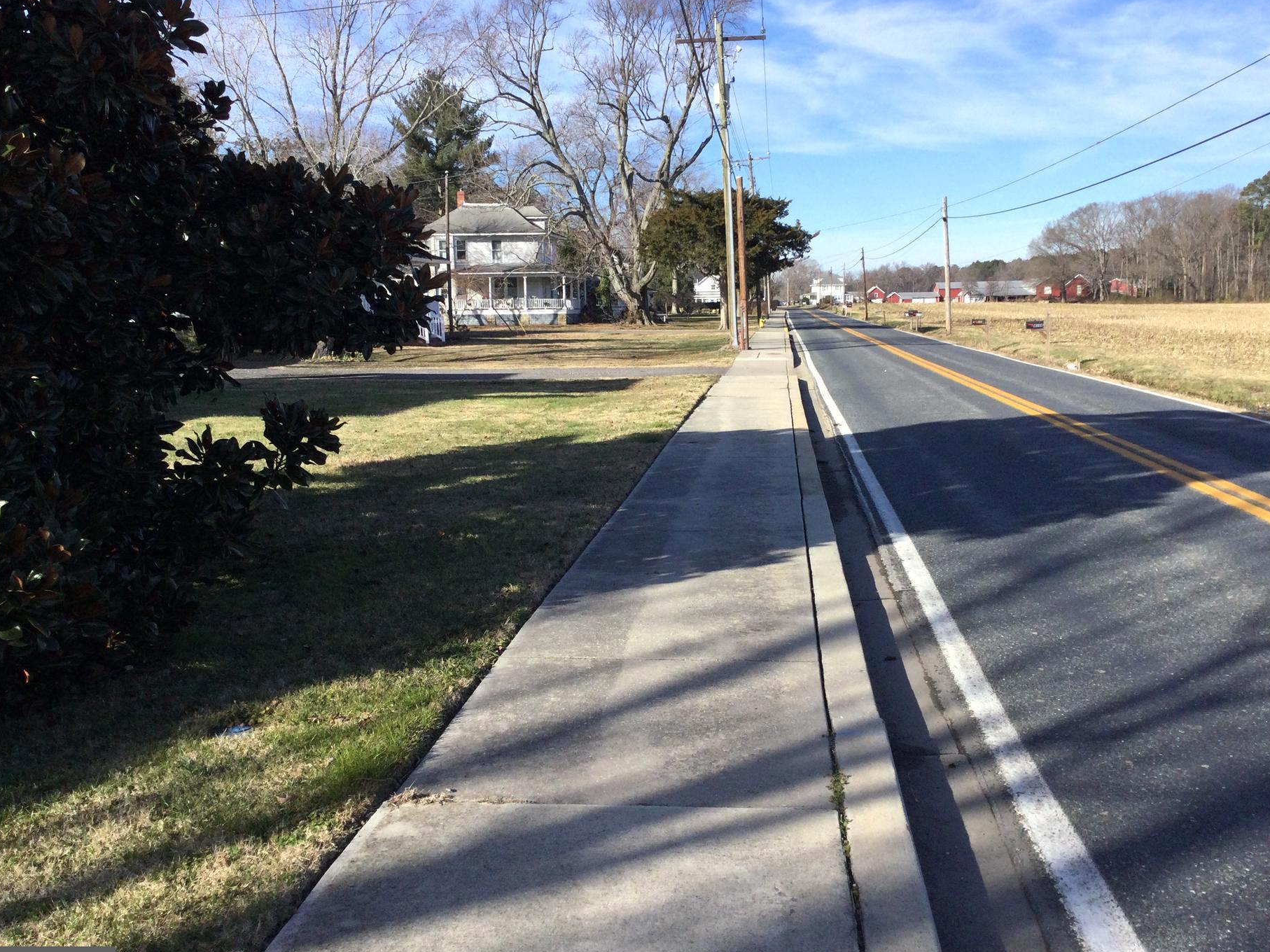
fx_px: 1284
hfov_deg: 52.6
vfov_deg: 40.7
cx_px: 657
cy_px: 466
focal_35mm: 35
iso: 25
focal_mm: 3.3
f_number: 2.4
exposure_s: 1/1164
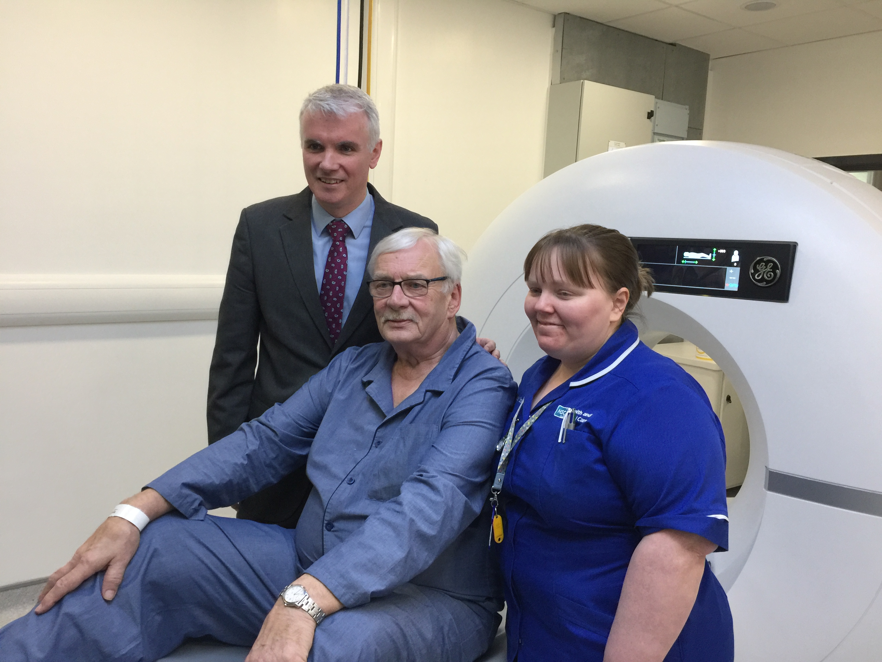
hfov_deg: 61.7
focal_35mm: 29
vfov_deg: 48.2
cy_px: 331
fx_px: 739
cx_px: 441
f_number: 2.2
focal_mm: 4.15
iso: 100
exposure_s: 1/17
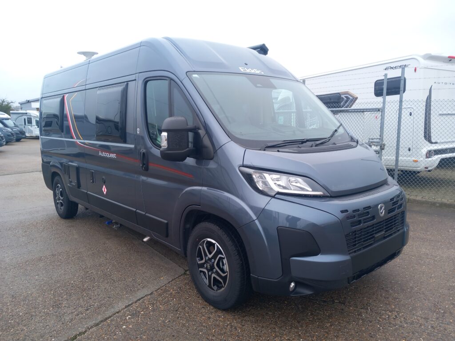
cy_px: 170
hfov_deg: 65.3
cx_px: 228
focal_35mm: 27
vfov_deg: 51.4
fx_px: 355
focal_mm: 4
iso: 25
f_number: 1.8
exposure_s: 1/100
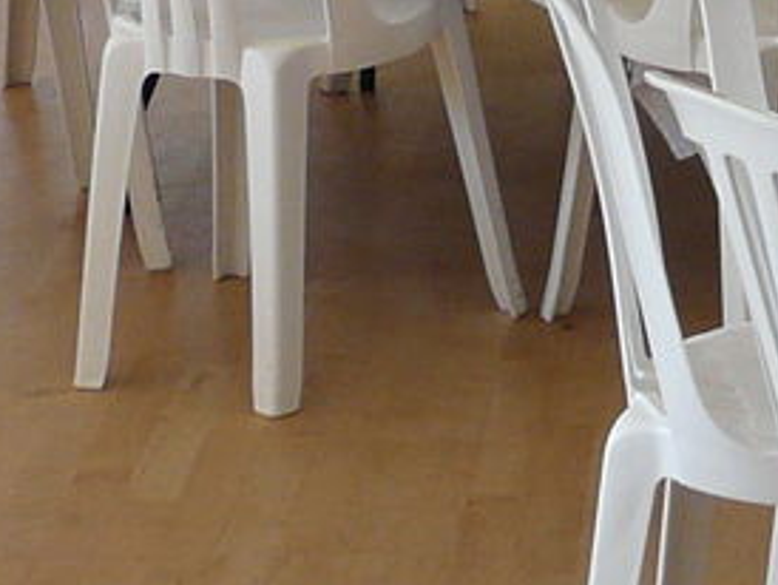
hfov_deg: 12.0
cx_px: 872
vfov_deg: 8.8
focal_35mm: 162
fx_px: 3644
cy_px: -474
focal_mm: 4.6
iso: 100
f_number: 2.8
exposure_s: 1/60
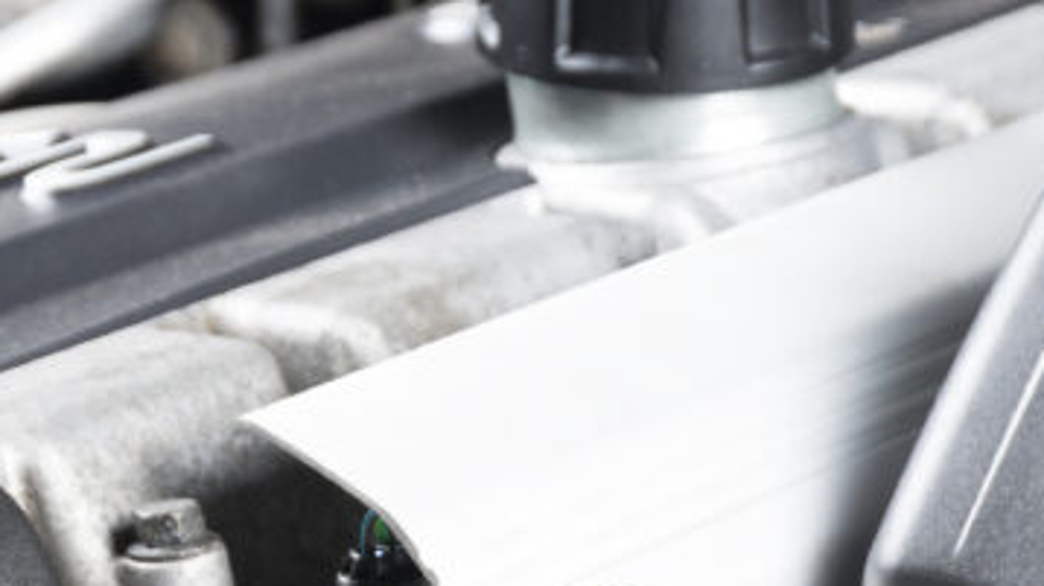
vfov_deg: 5.4
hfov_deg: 9.5
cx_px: 924
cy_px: 628
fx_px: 6226
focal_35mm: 225
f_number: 8
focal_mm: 50
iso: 250
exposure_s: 1/160
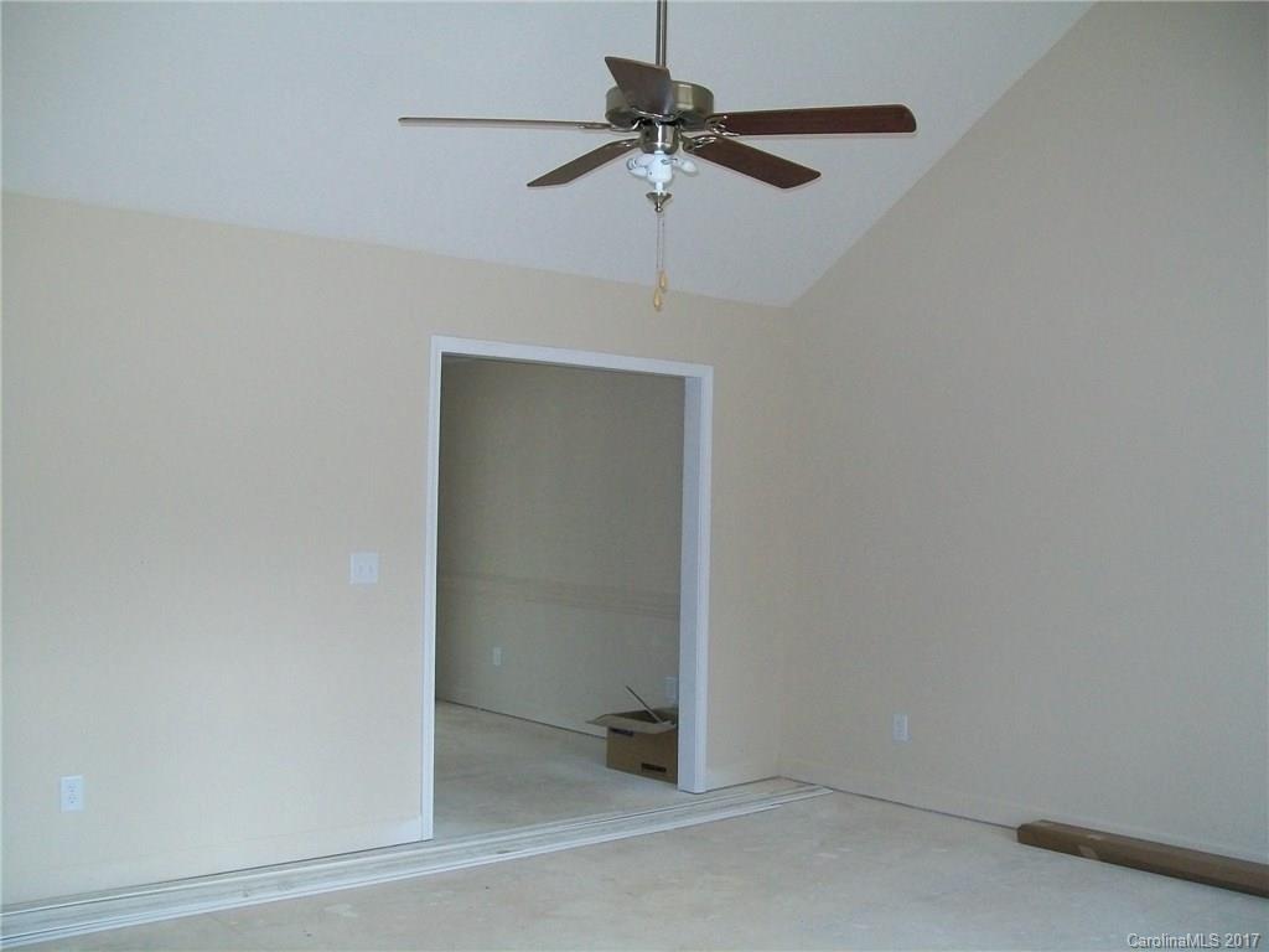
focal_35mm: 36
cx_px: 634
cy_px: 476
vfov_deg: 39.7
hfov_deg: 51.4
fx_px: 1320
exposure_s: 1/60
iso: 160
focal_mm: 6
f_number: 2.7
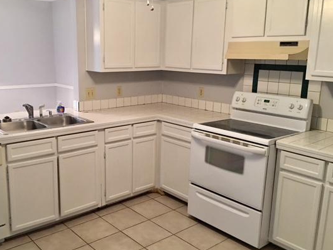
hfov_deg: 52.4
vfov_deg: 40.7
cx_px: 144
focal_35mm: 35
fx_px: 337
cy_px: 122
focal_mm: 4.15
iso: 100
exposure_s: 1/15
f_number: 2.2
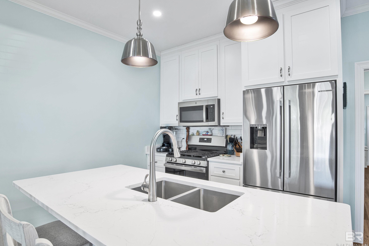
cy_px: 129
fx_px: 195
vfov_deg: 64.5
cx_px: 191
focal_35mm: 19
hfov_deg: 86.9
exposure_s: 1/10
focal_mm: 18
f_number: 11
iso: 200
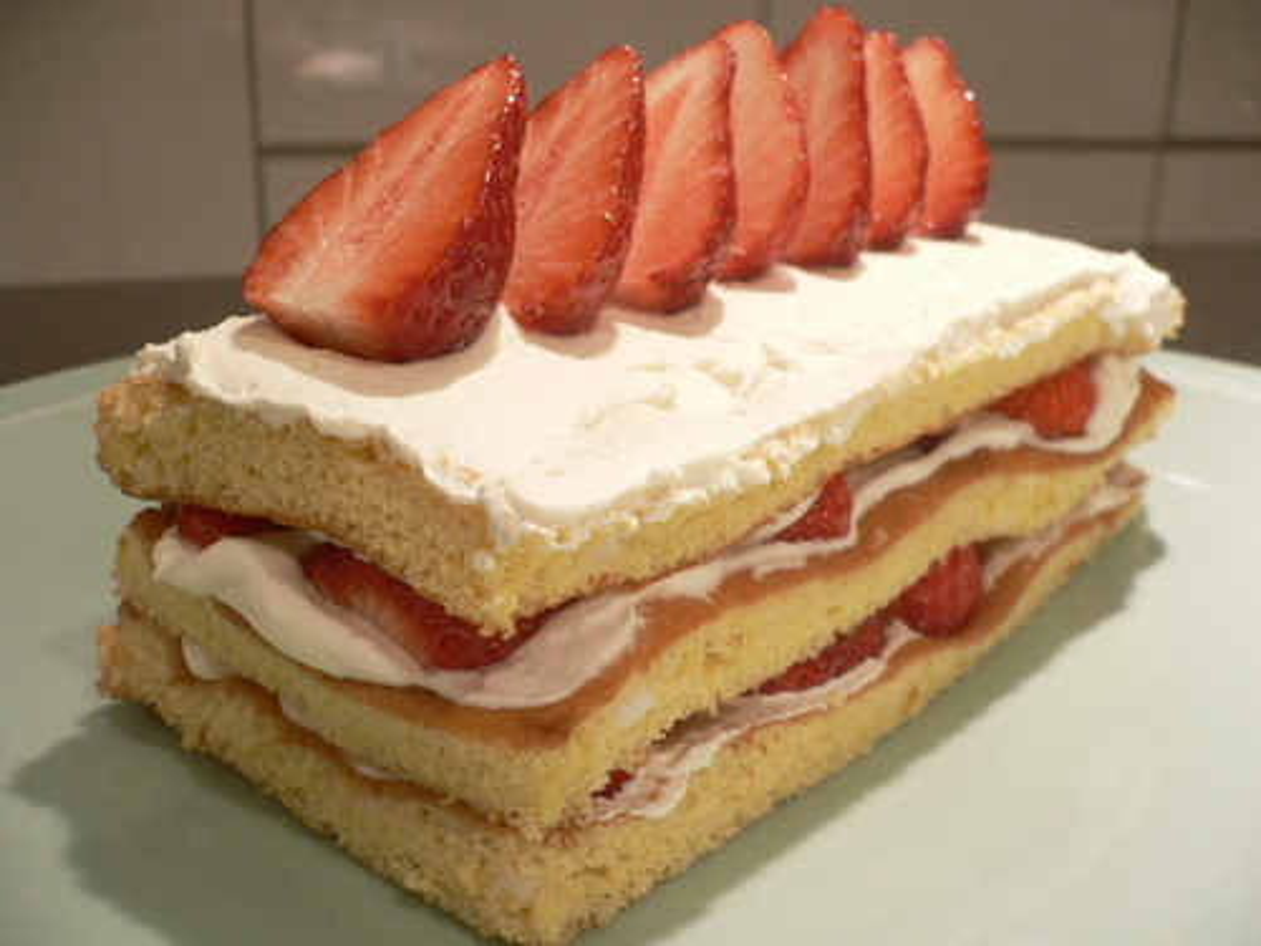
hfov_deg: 52.6
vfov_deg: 40.7
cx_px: 630
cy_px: 473
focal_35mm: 35
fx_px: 1275
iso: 100
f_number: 2.8
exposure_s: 1/25
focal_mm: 5.8
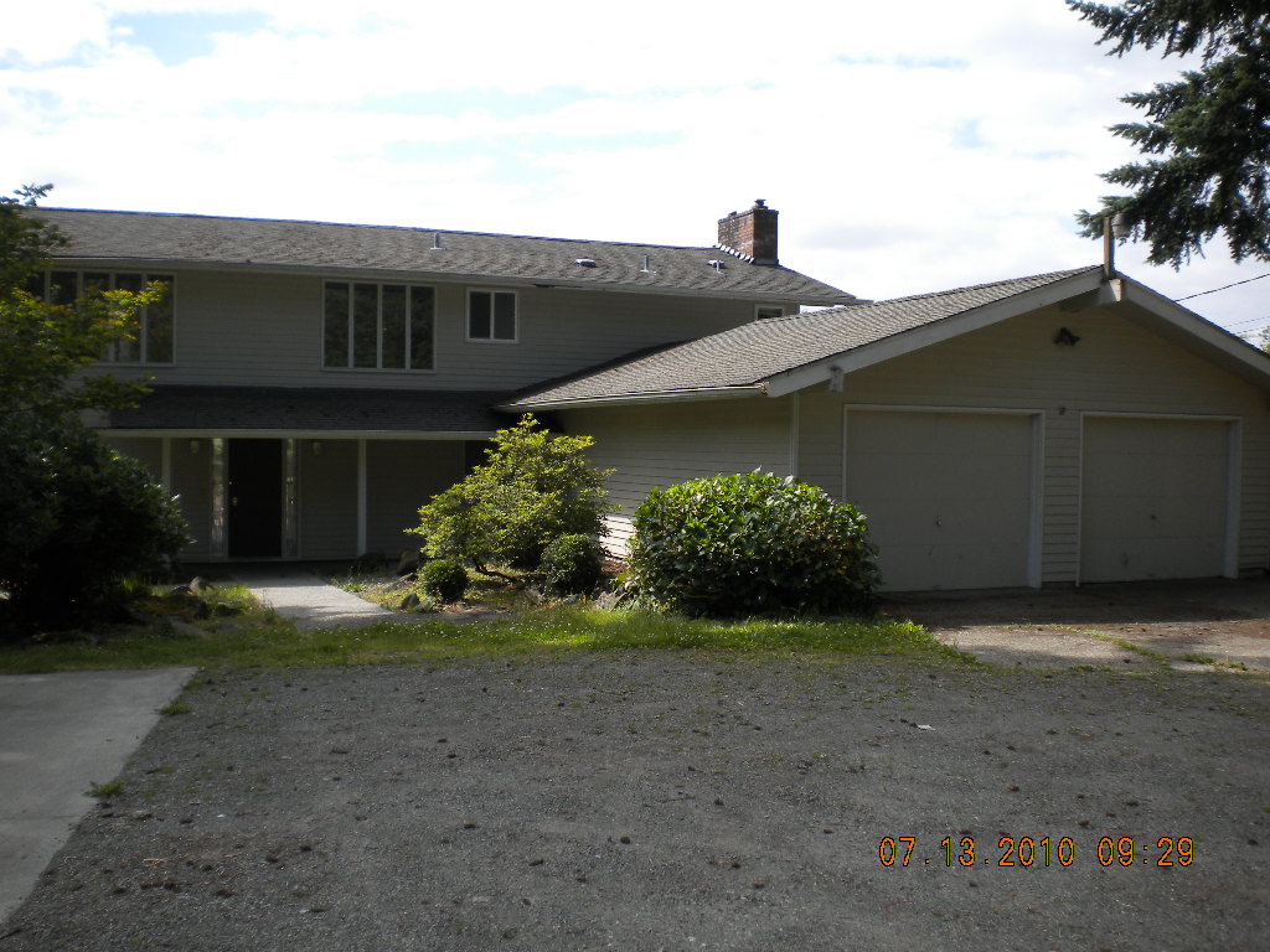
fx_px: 1284
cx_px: 635
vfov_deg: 40.7
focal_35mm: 35
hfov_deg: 52.6
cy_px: 476
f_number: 4.6
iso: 80
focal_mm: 6.3
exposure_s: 1/433
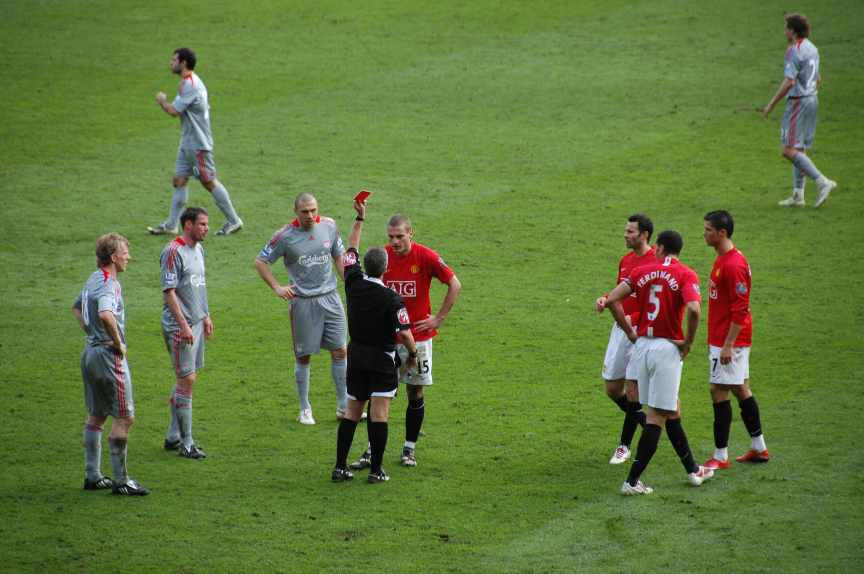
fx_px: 7193
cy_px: 287
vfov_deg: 4.6
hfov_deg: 6.9
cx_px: 432
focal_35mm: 300
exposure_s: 1/160
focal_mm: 200
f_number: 5.6
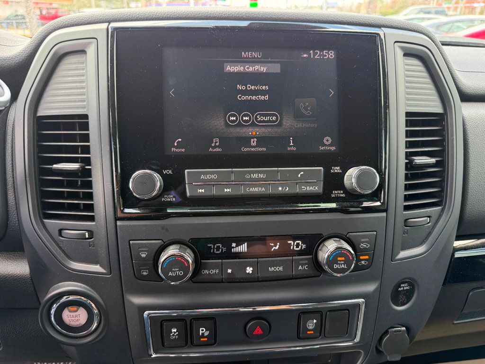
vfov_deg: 56.8
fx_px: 336
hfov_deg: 71.6
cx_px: 242
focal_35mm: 24
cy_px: 182
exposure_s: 1/224
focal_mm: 6.76
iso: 200
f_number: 1.78
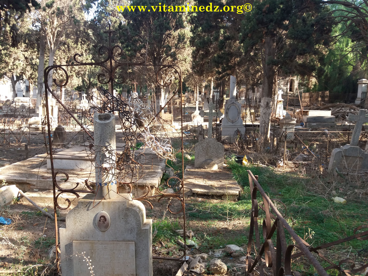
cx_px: 184
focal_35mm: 28
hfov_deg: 63.4
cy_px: 138
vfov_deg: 49.7
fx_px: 298
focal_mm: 3.7
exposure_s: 1/149
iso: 64
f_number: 1.9
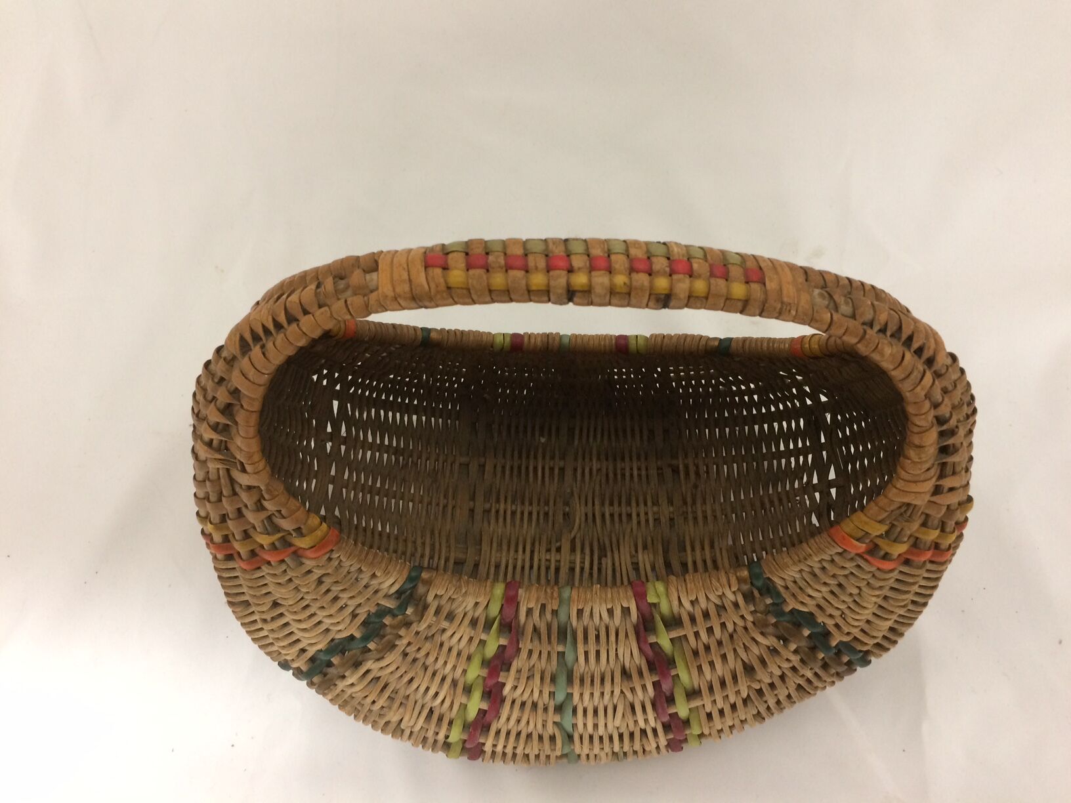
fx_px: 897
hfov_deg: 61.7
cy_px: 402
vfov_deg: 48.2
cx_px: 536
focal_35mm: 29
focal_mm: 4.15
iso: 250
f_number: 2.2
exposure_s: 1/33
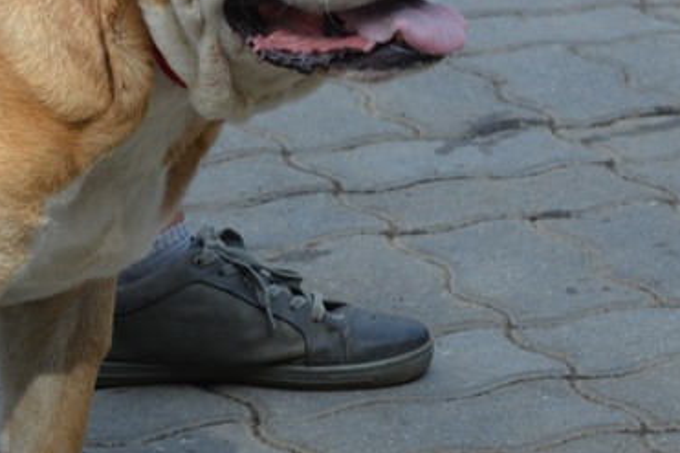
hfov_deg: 8.0
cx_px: 141
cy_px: 98
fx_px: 4852
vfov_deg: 5.3
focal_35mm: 257
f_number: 8
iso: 100
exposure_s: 1/200
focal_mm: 62
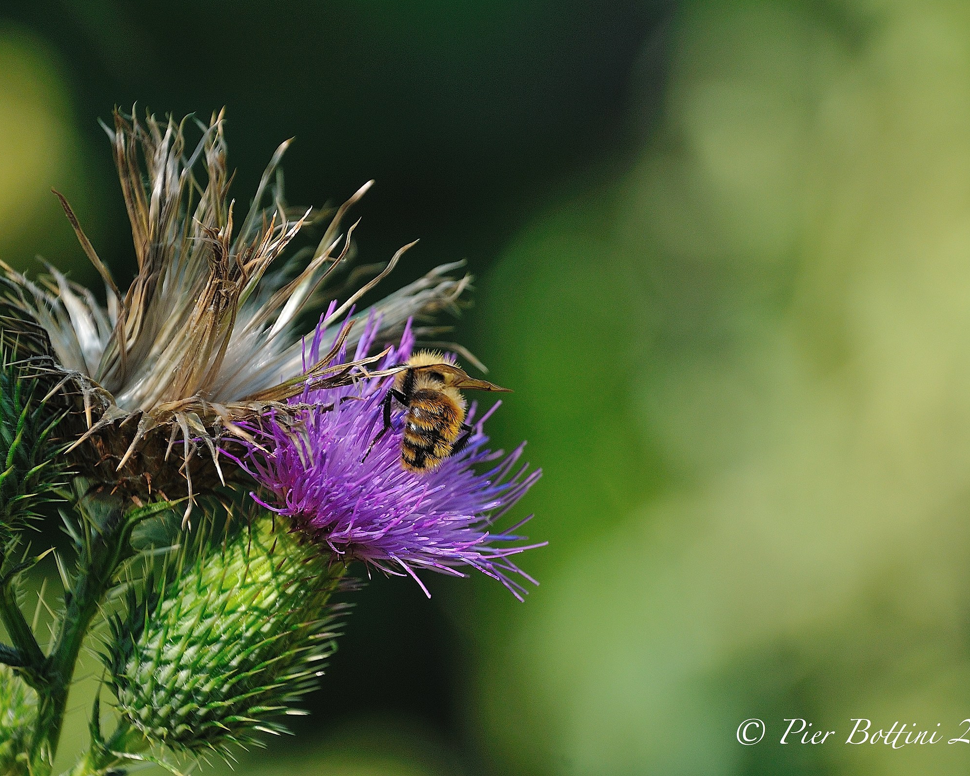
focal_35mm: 509
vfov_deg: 3.0
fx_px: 14612
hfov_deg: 3.8
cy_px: 388
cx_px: 449
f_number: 8
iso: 250
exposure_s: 1/250
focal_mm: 300
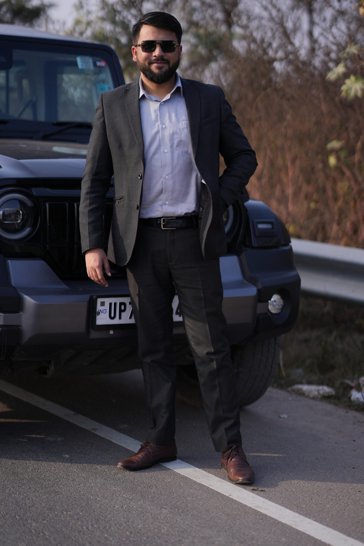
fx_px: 1289
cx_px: 182
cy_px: 273
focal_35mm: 85
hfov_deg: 16.1
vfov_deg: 23.9
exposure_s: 1/4000
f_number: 1.4
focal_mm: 85
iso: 100
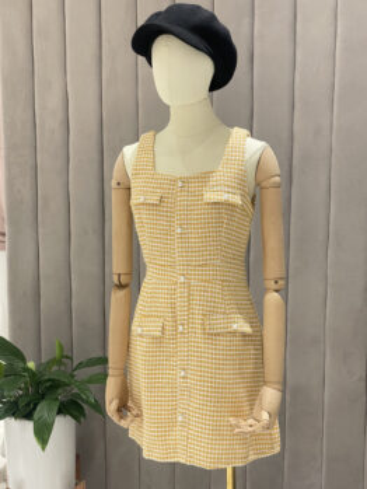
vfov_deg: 36.8
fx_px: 735
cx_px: 184
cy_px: 244
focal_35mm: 52
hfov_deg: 28.0
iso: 200
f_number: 2
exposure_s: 1/100
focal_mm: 6
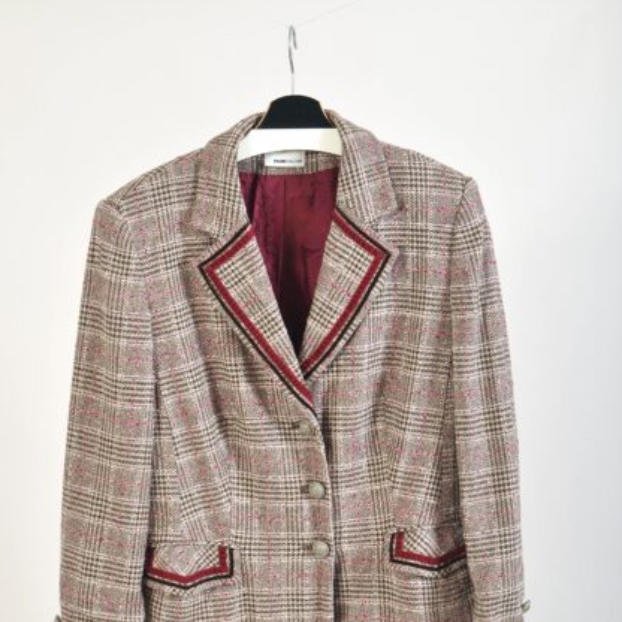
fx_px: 1375
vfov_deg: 25.3
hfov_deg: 25.5
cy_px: 422
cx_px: 311
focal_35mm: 68
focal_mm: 35
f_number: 5.6
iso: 200
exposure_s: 1/160
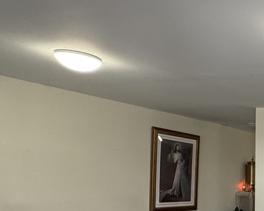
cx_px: 350
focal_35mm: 46
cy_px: 194
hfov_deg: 30.8
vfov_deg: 31.1
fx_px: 359
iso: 250
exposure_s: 1/120
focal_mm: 2.22
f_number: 2.2
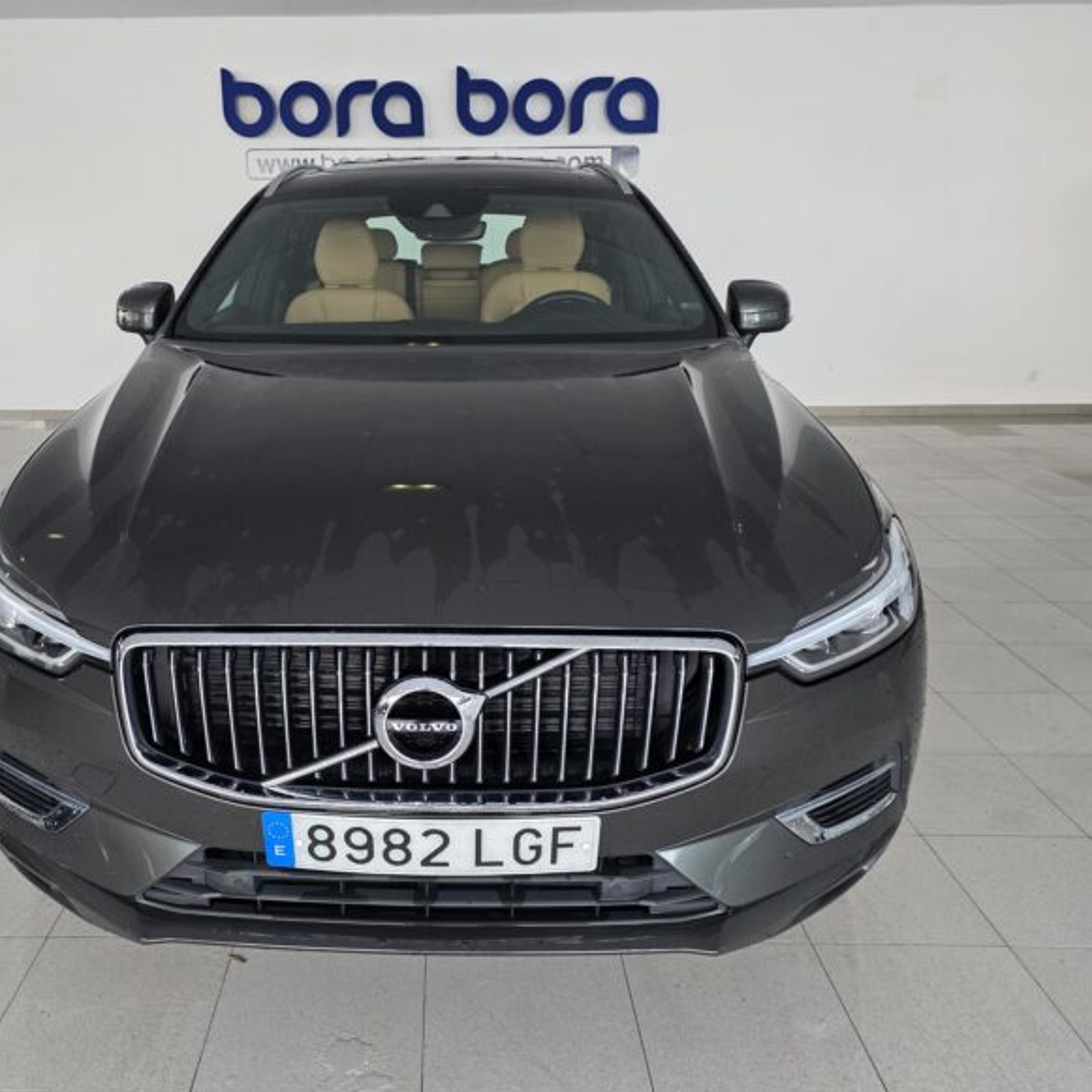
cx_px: 432
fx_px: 999
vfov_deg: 57.3
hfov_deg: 56.8
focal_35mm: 28
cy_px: 551
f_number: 1.7
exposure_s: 1/100
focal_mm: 6.3
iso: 200
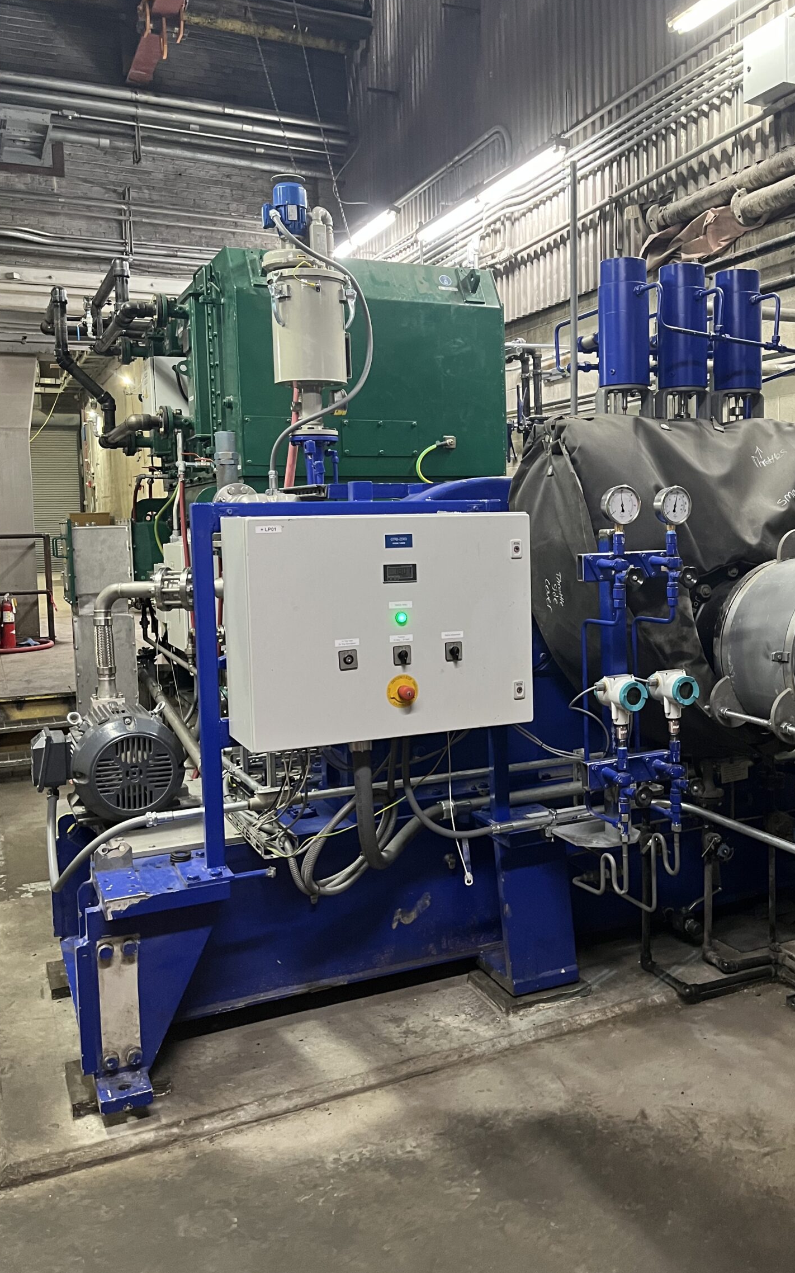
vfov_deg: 61.2
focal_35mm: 31
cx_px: 520
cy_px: 601
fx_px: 1075
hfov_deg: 40.2
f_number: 1.6
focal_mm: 5.1
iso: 400
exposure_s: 1/40
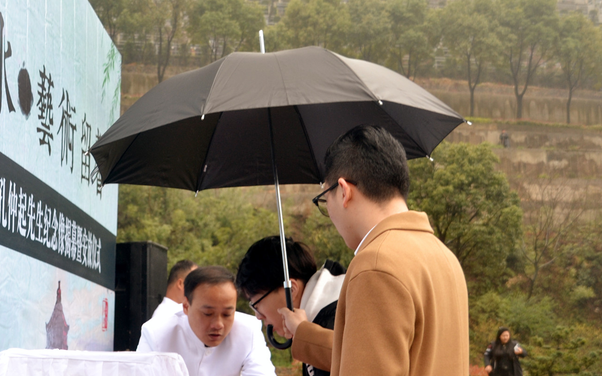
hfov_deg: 38.6
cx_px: 229
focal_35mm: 52
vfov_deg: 24.5
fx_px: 853
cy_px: 289
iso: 200
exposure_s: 1/100
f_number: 5
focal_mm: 22
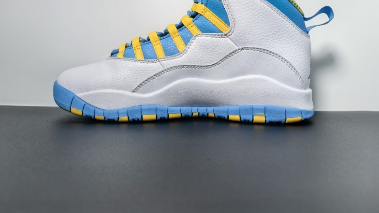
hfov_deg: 64.3
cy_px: 73
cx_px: 189
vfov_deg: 38.5
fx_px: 301
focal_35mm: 30
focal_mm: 6.98
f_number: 2
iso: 50
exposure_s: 1/217
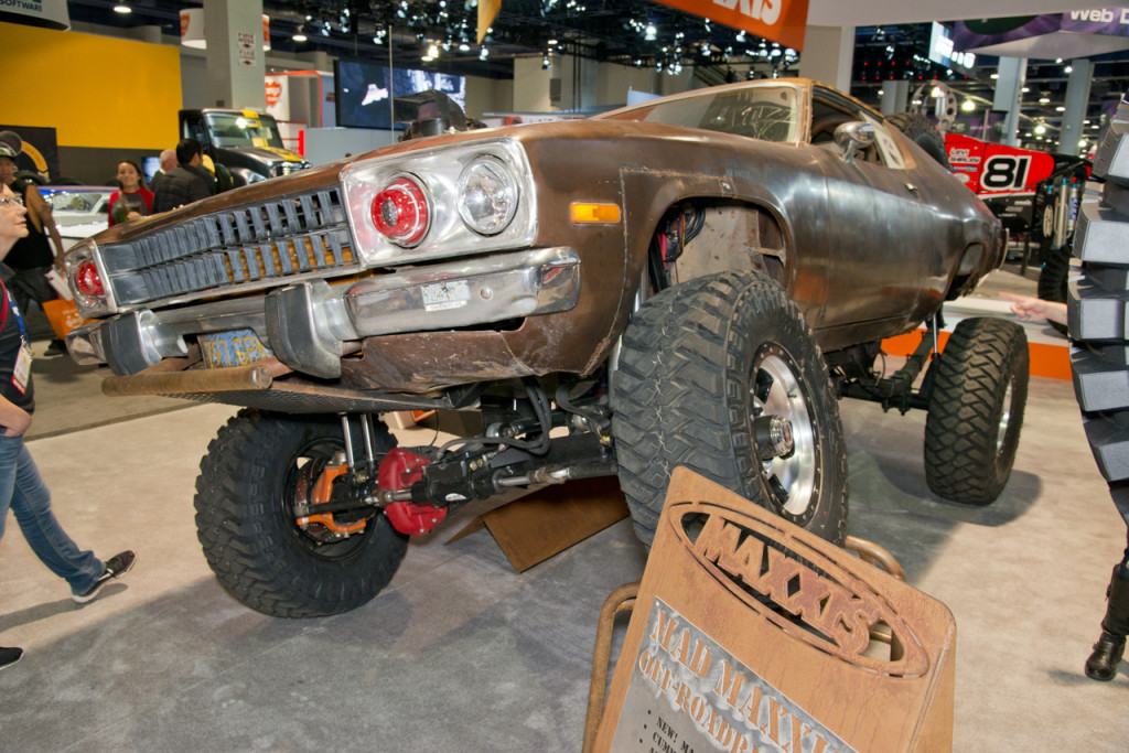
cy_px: 376
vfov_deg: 43.6
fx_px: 941
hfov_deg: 61.9
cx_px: 564
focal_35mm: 30
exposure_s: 1/60
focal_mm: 30
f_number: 8
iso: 1250
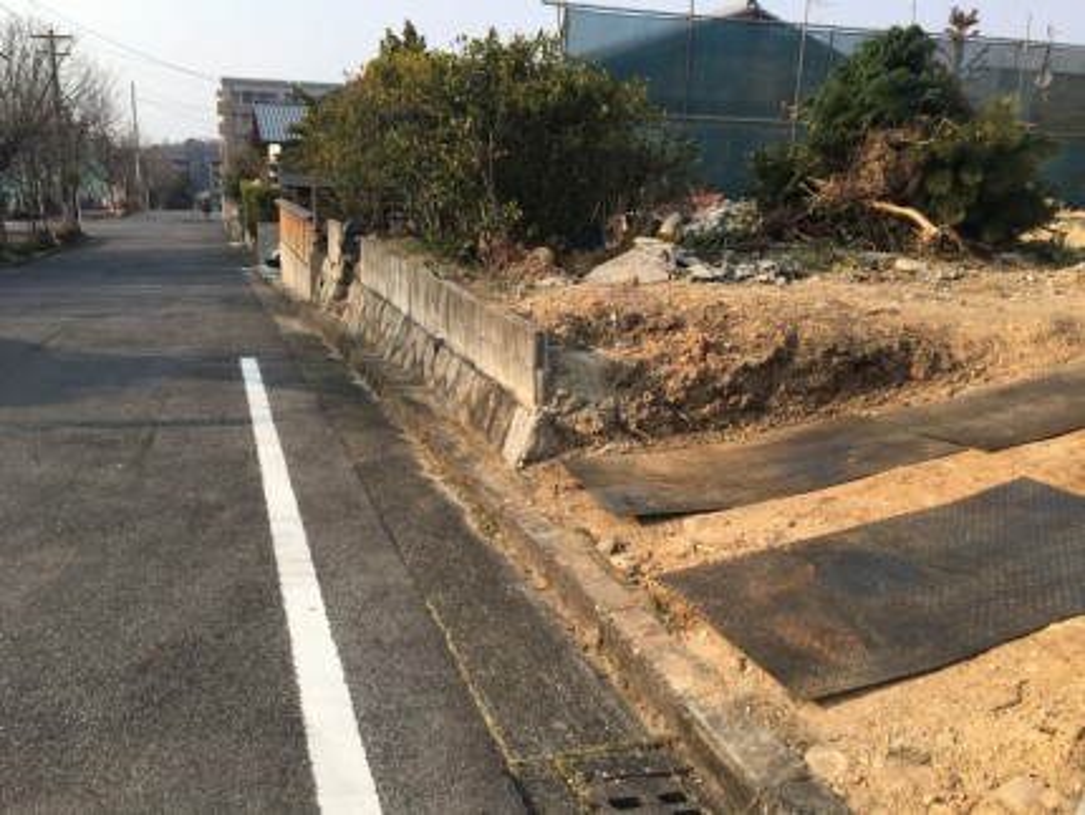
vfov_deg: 48.3
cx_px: 542
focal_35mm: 29
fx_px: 909
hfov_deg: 61.6
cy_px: 408
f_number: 2.2
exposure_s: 1/916
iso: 25
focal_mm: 4.15
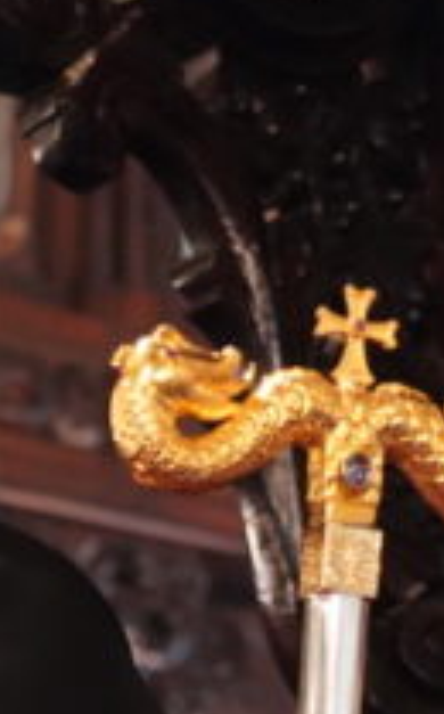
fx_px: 3691
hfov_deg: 6.9
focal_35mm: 190
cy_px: 897
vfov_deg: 10.8
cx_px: 102
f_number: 4
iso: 5000
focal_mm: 38
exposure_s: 1/160
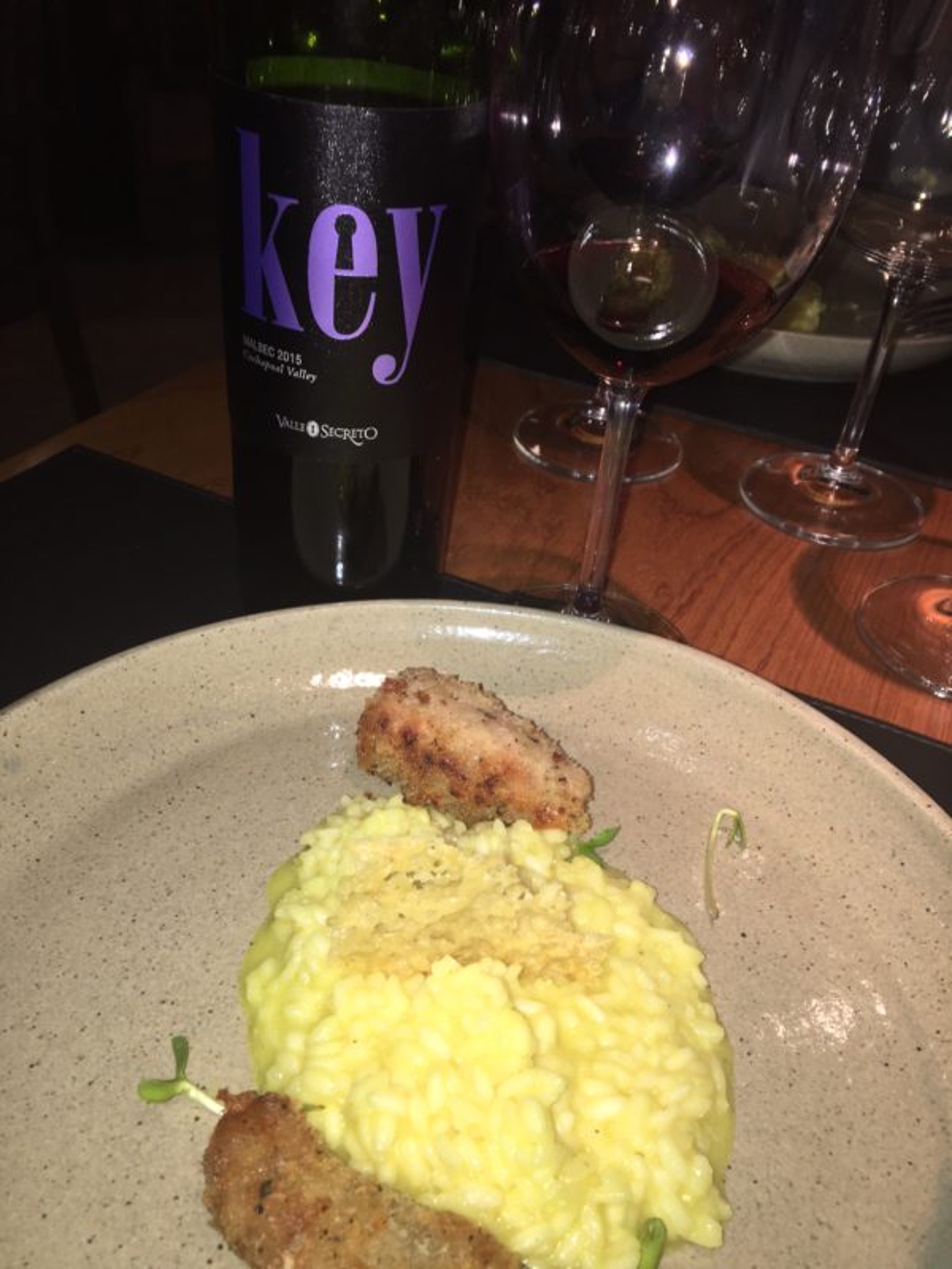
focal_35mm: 29
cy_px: 634
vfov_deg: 61.7
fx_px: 1063
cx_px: 476
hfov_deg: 48.2
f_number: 2.2
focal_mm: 4.15
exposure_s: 1/42
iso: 25
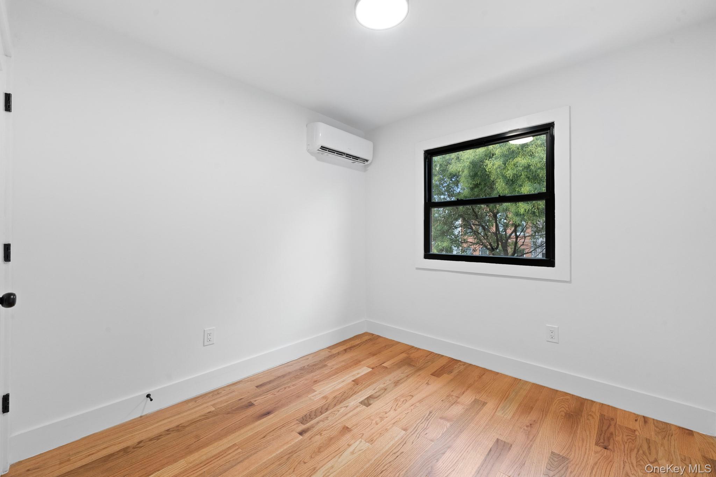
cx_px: 358
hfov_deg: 104.3
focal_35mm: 14
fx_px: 278
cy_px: 238
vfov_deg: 81.2
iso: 800
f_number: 10
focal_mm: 14
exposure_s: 1/8
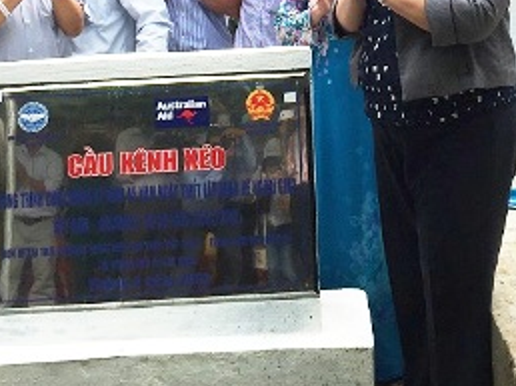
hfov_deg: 27.0
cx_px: 300
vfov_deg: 19.5
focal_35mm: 72
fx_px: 1072
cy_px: -46
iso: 32
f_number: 2.2
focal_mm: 4.15
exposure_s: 1/1236
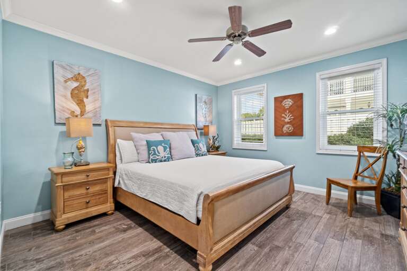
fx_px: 170
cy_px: 136
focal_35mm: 15
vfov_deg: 77.3
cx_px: 204
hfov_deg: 100.4
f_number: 9
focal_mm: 10
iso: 400
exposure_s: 1.3
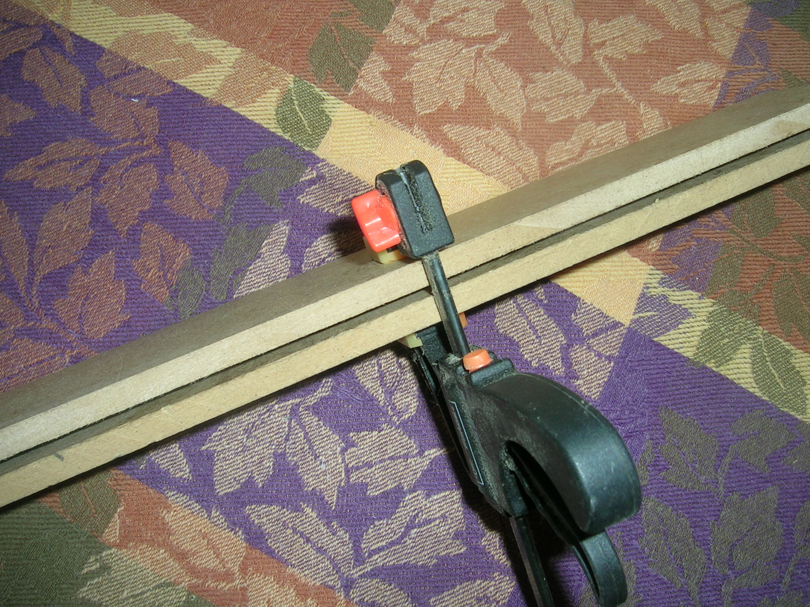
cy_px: 304
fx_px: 819
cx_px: 405
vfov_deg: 40.7
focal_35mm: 35
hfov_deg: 52.6
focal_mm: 5.4
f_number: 4.8
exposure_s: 1/60.1
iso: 50
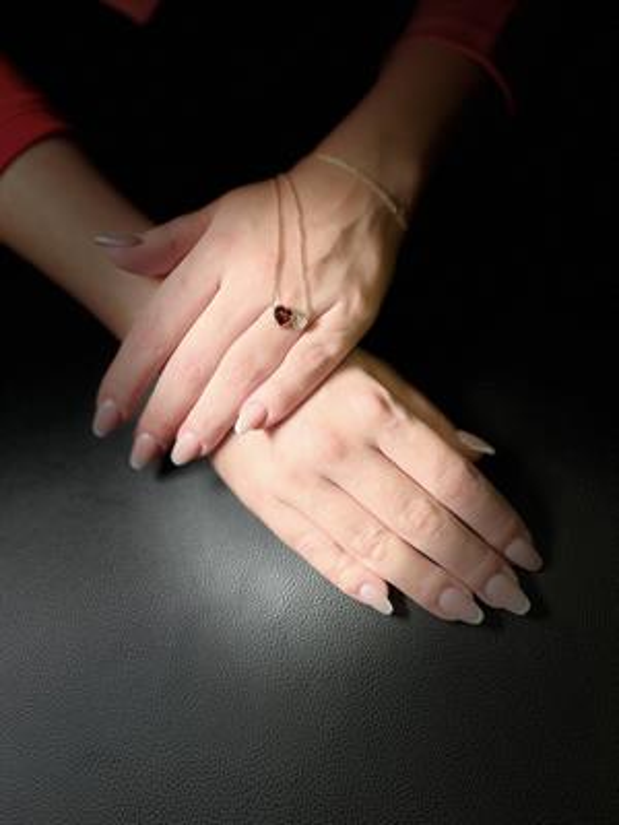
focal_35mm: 26
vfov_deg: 67.3
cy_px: 412
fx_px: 620
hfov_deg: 53.1
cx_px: 310
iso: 40
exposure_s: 1/100
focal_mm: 5.1
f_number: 1.6
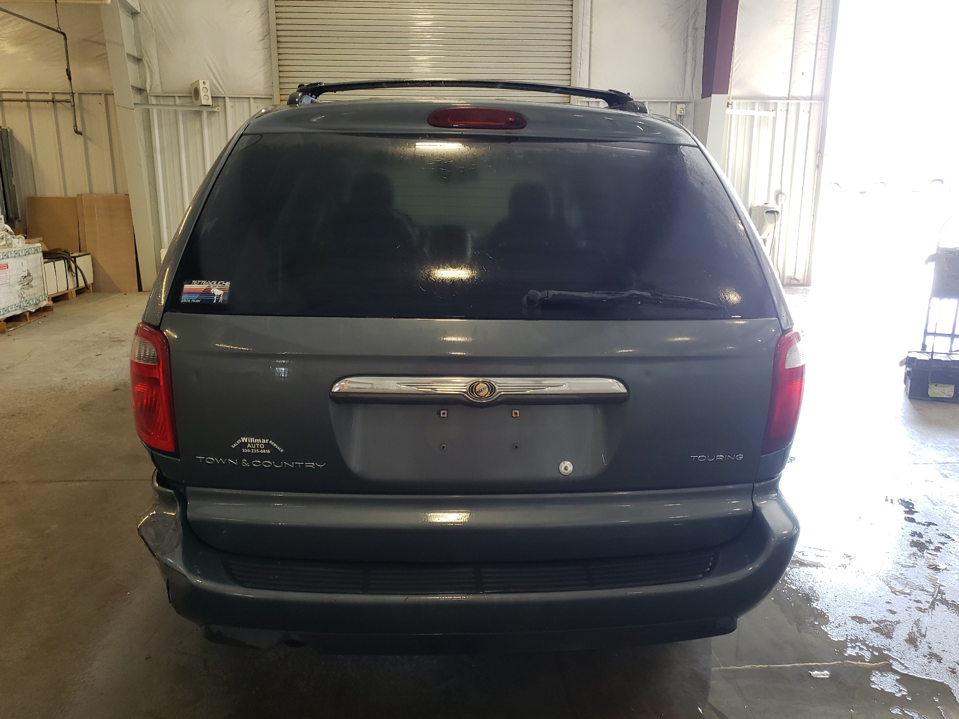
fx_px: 748
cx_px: 480
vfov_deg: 51.4
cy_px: 372
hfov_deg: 65.3
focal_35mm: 27
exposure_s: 1/50
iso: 71
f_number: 1.5
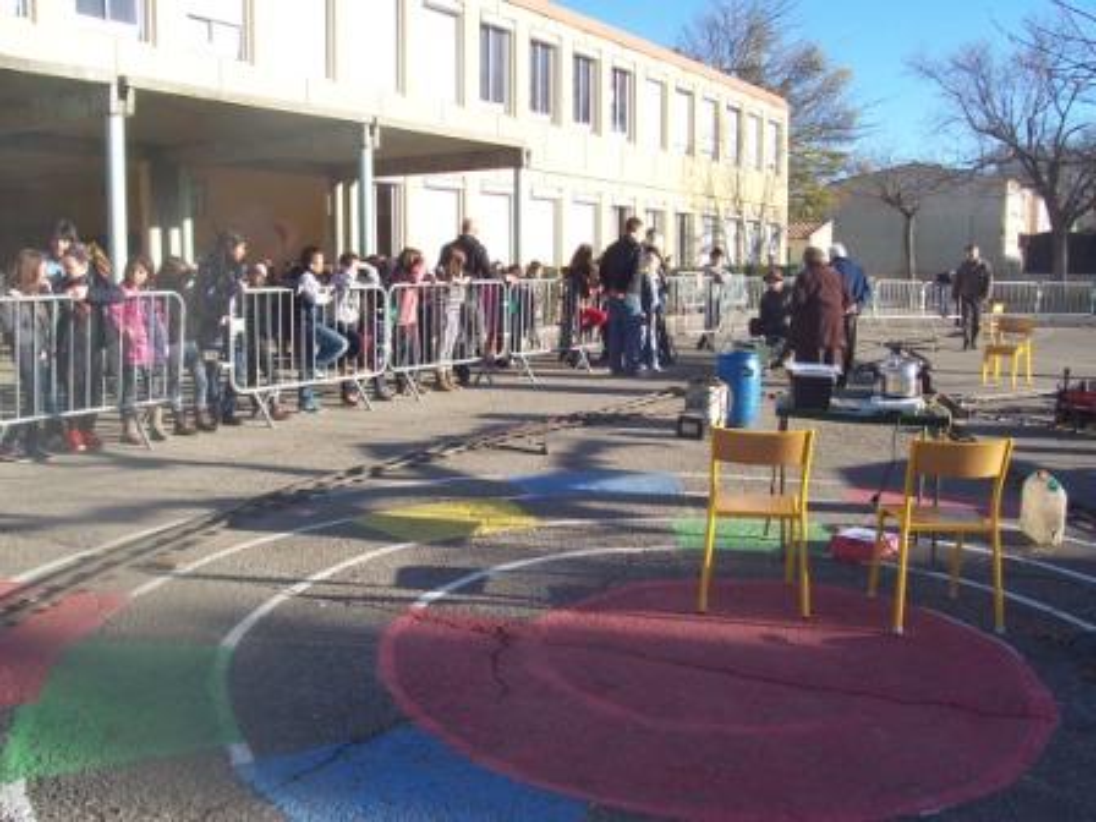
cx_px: 548
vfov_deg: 41.8
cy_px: 411
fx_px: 1076
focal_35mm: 34
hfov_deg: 54.0
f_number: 5.6
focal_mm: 5.6
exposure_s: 1/180
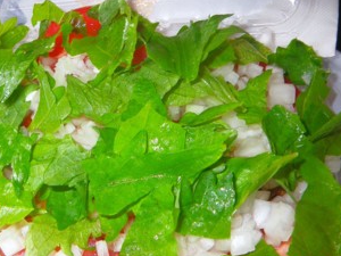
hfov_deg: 43.9
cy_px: 188
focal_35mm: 42
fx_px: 414
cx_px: 105
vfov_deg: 33.7
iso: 200
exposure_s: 1/50
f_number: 4.2
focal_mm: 5
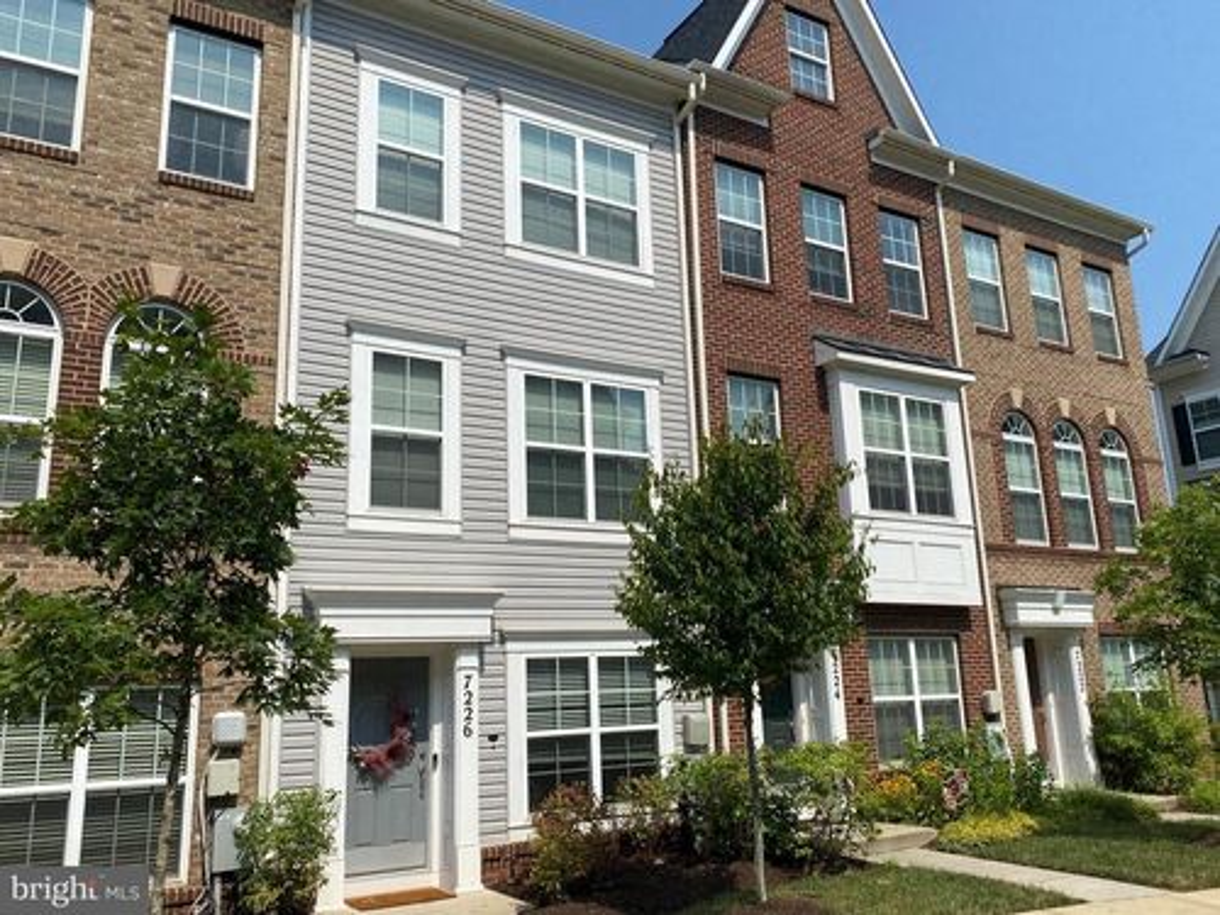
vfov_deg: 53.1
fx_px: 916
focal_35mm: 26
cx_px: 610
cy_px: 458
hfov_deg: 67.3
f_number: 1.8
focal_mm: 4.25
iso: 32
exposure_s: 1/4274
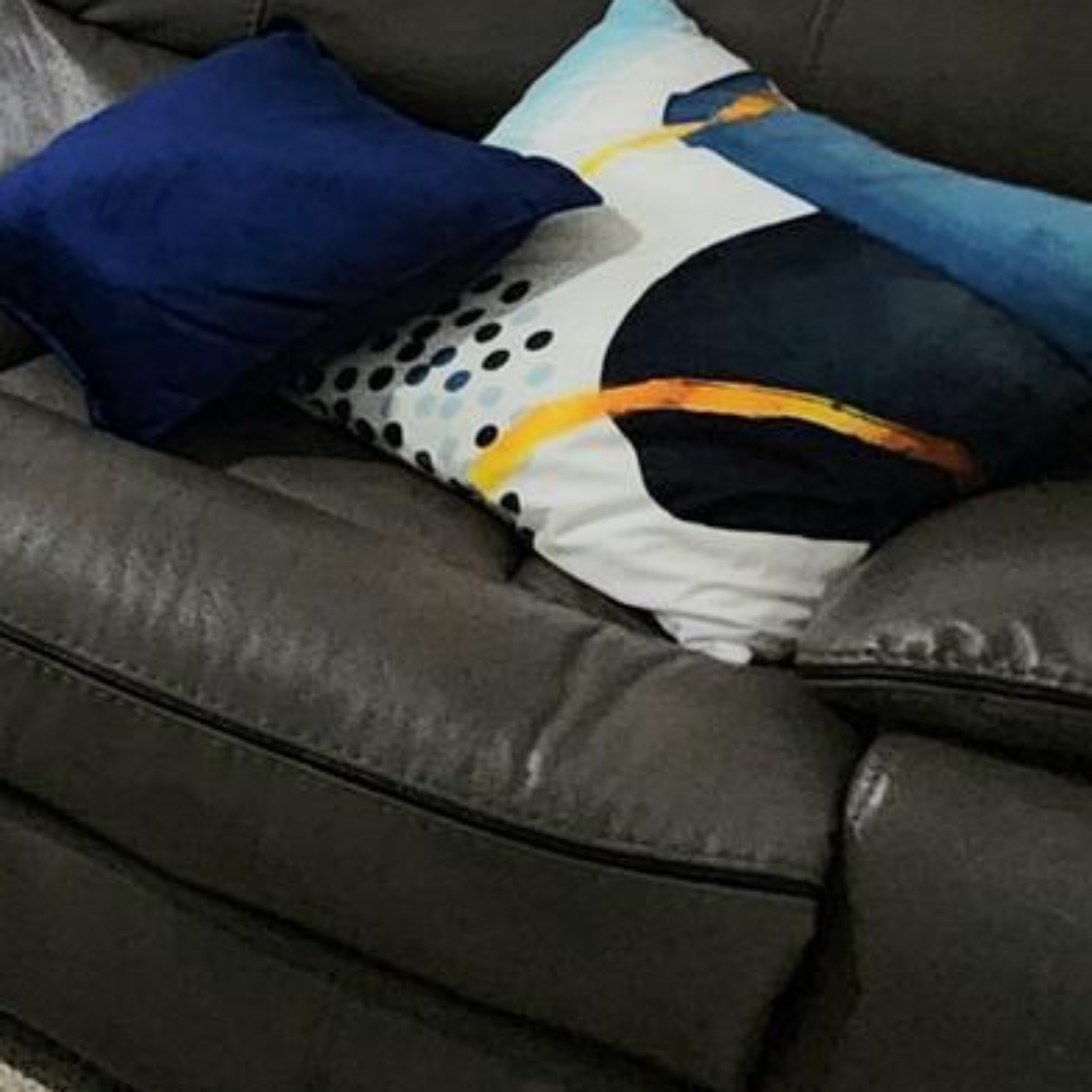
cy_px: -31
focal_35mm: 60
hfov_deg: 15.2
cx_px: -1539
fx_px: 2141
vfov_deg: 26.8
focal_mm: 2.2
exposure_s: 1/40
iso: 400
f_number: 2.2
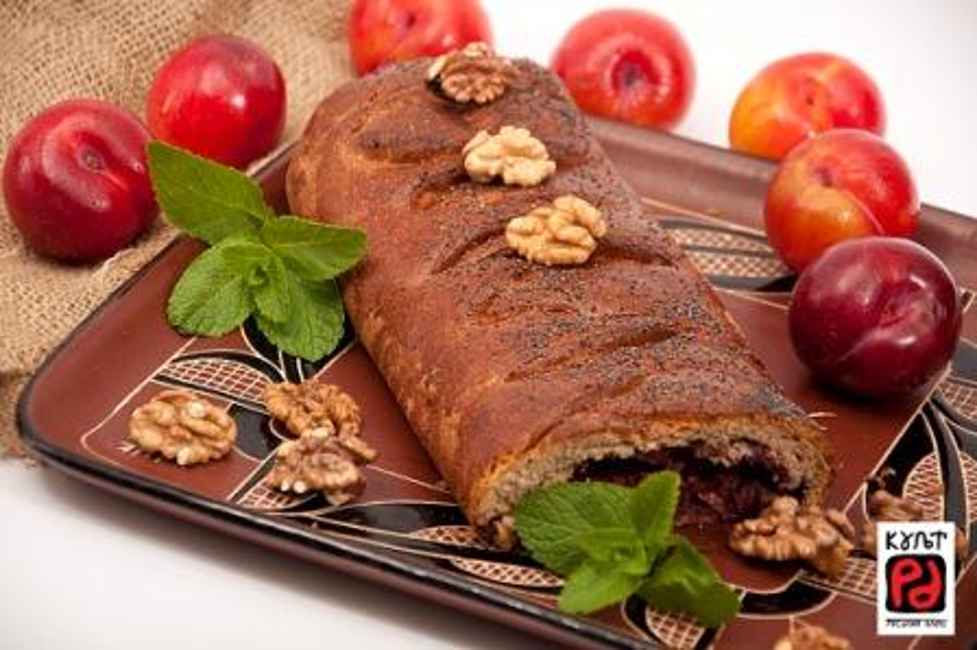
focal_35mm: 158
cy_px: 325
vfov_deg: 8.7
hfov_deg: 13.0
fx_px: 4271
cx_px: 488
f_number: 5.6
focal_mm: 105
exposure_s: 1/100
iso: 200
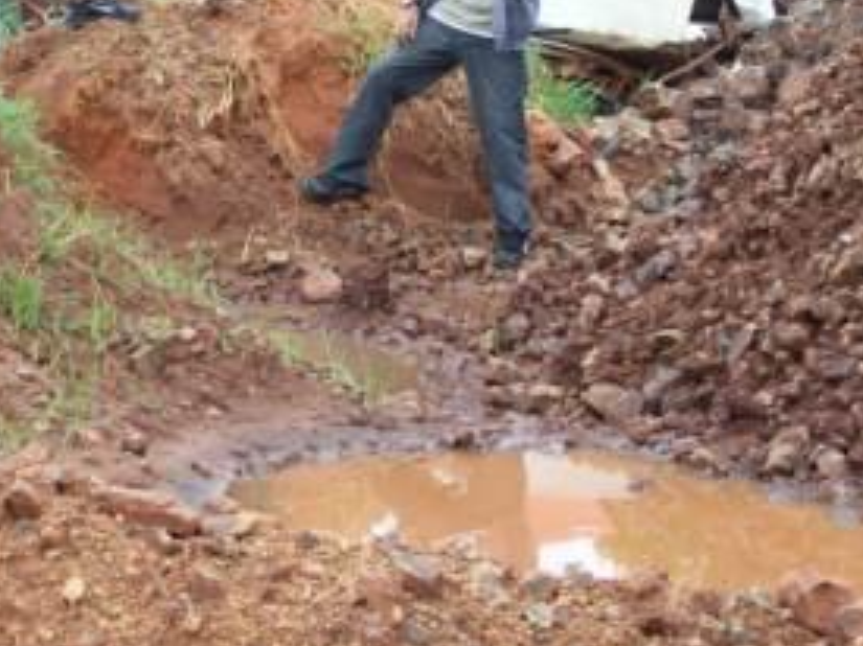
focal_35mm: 114
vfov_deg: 12.9
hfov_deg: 17.2
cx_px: 317
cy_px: 154
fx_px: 2841
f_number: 3.8
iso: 80
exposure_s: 1/158
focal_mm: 11.6
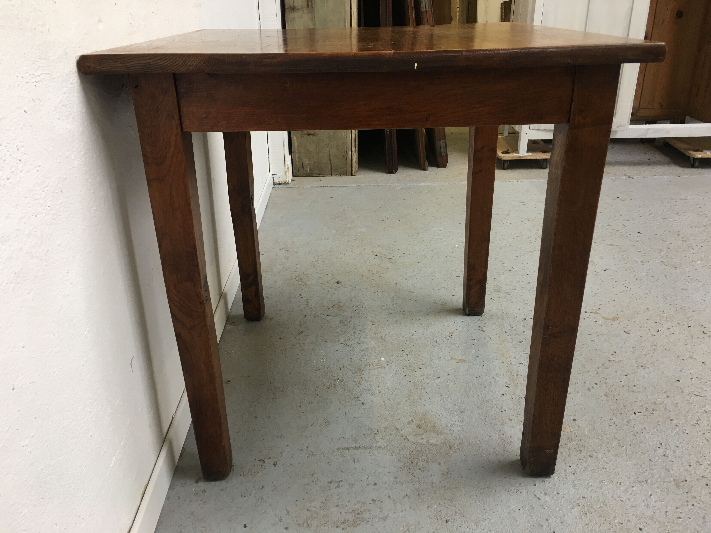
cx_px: 356
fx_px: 596
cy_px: 266
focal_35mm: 29
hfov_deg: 61.7
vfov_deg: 48.2
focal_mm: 4.15
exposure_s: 1/17
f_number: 2.2
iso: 32
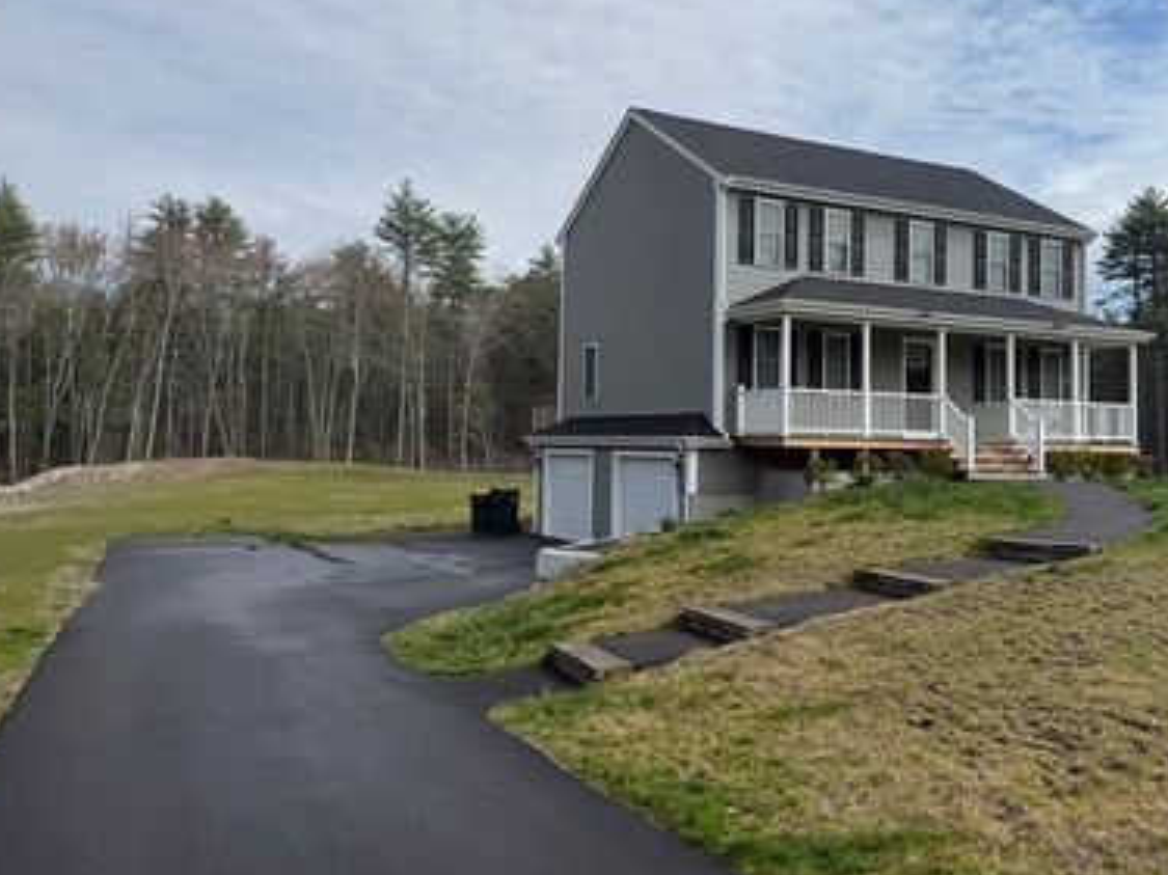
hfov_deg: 56.5
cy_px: 369
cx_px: 685
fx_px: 1079
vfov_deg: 44.0
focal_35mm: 32
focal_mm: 6.76
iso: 80
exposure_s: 1/6711
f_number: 1.78
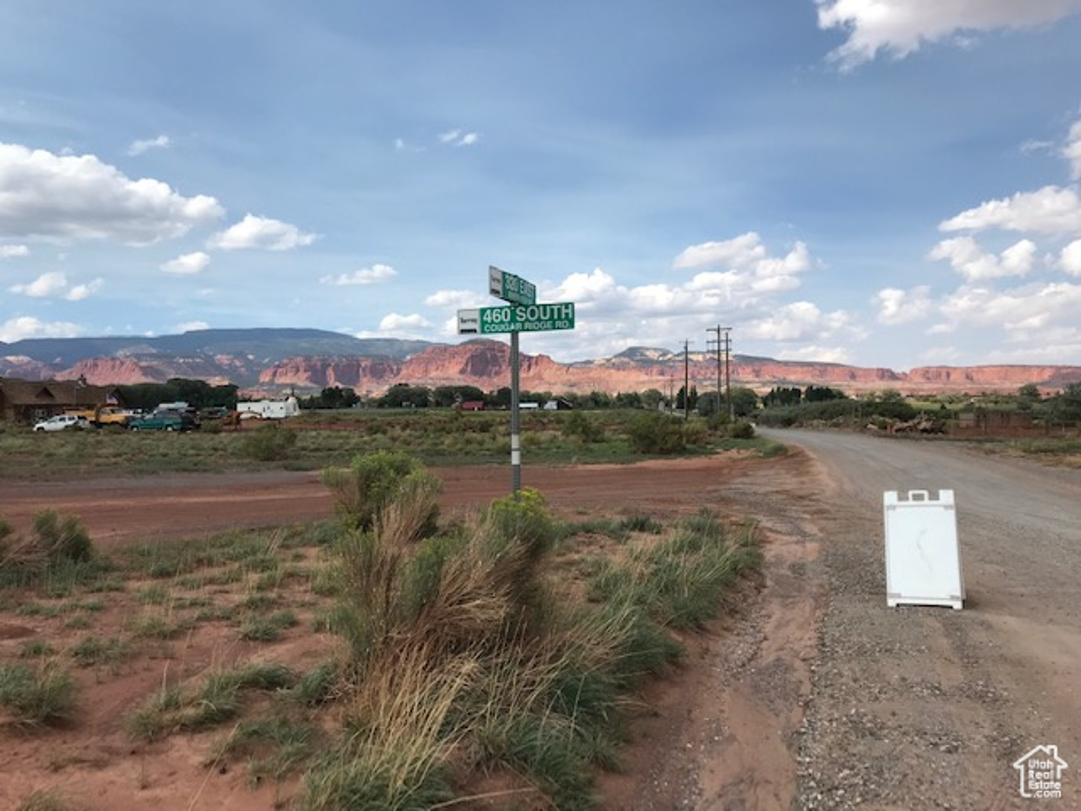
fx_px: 874
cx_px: 540
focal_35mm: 28
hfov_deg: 63.4
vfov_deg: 49.7
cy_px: 406
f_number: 1.8
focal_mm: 3.99
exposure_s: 1/2907
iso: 20
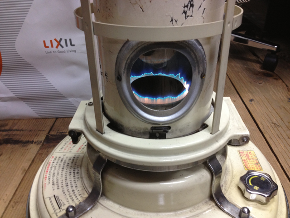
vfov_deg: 40.7
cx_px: 145
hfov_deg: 52.6
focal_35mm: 35
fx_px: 293
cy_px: 109
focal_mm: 4.28
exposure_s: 1/20
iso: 125
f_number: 2.4
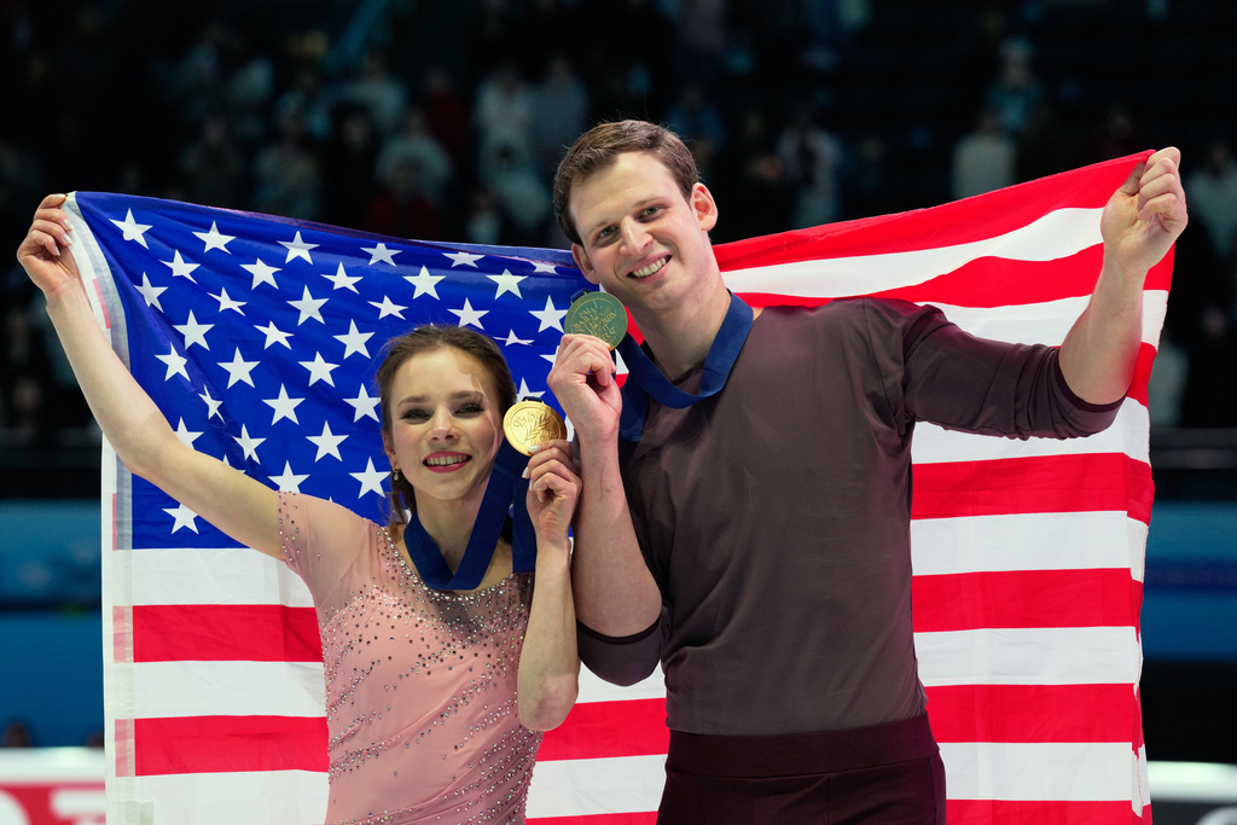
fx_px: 5361
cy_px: 412
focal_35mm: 156
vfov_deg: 8.8
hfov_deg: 13.2
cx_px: 618
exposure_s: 1/250
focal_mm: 156
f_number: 5
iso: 1600
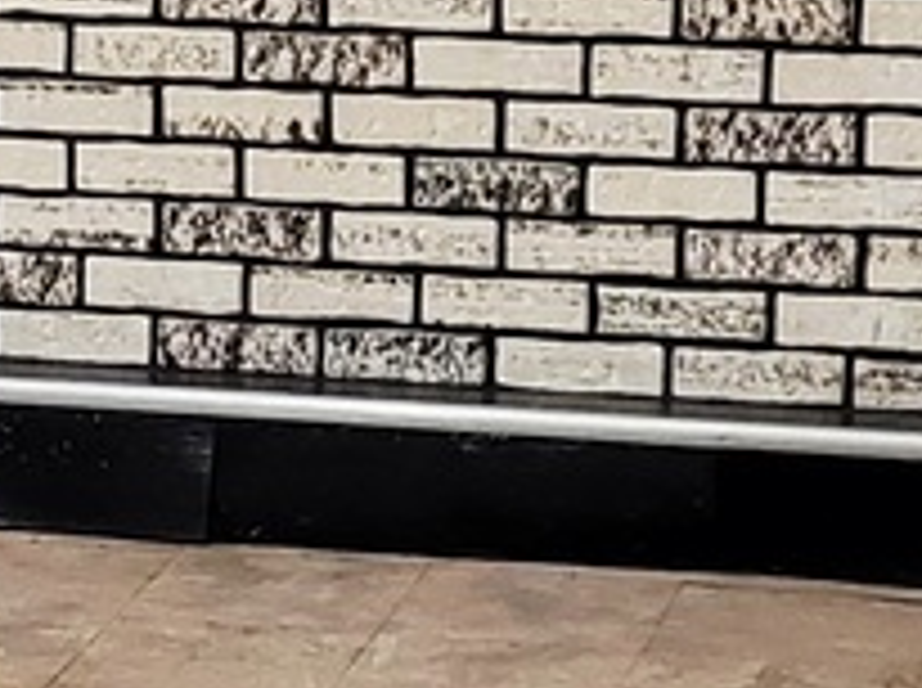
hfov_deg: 10.8
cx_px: 76
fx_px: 4866
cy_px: 459
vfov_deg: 8.1
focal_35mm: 183
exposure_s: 1/40
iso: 500
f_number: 1.8
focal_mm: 4.25
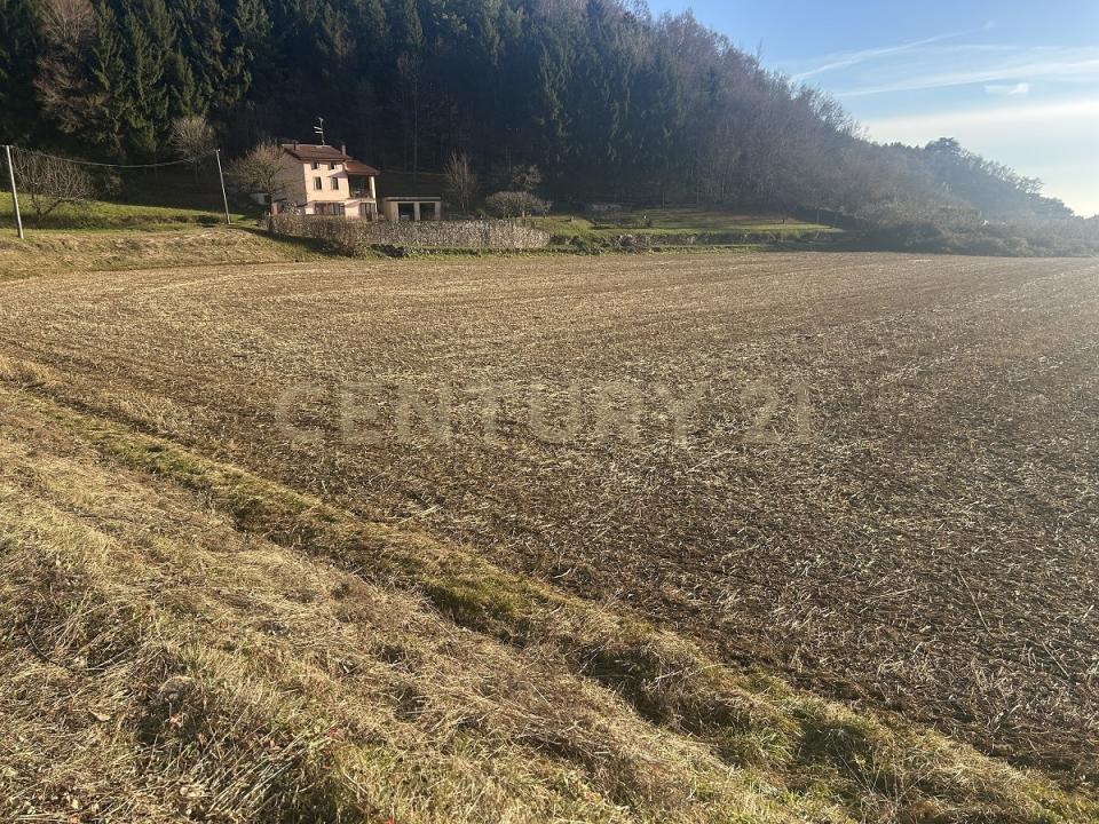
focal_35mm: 26
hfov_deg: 67.3
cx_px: 550
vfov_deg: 53.1
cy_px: 412
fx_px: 825
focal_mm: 5.7
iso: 50
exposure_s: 1/1808
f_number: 1.5
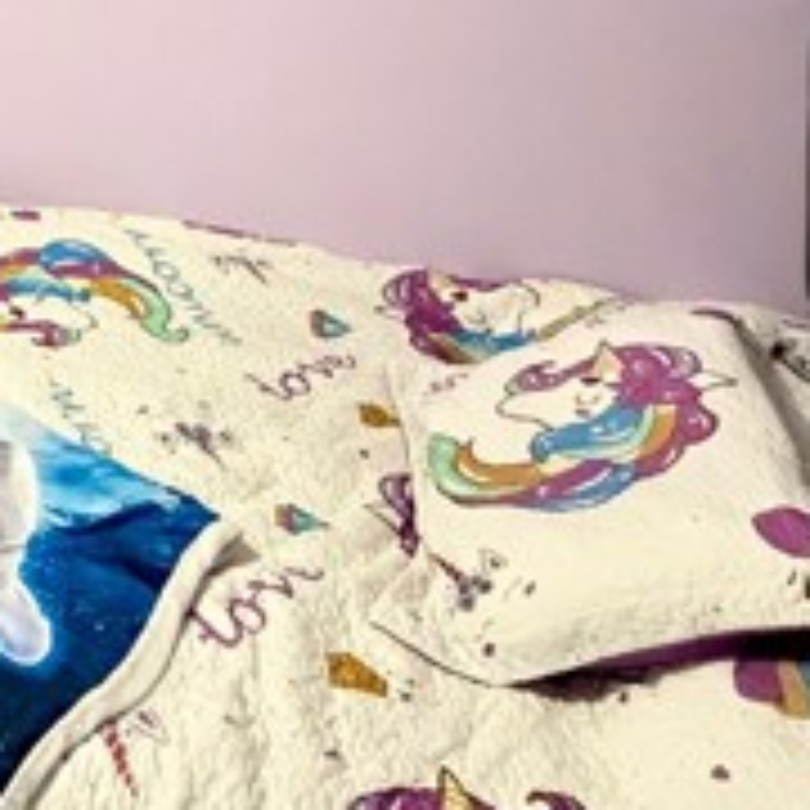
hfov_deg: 30.8
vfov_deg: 30.7
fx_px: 1165
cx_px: -220
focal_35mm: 44
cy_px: -225
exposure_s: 1/60
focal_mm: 2.22
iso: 1000
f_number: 2.2
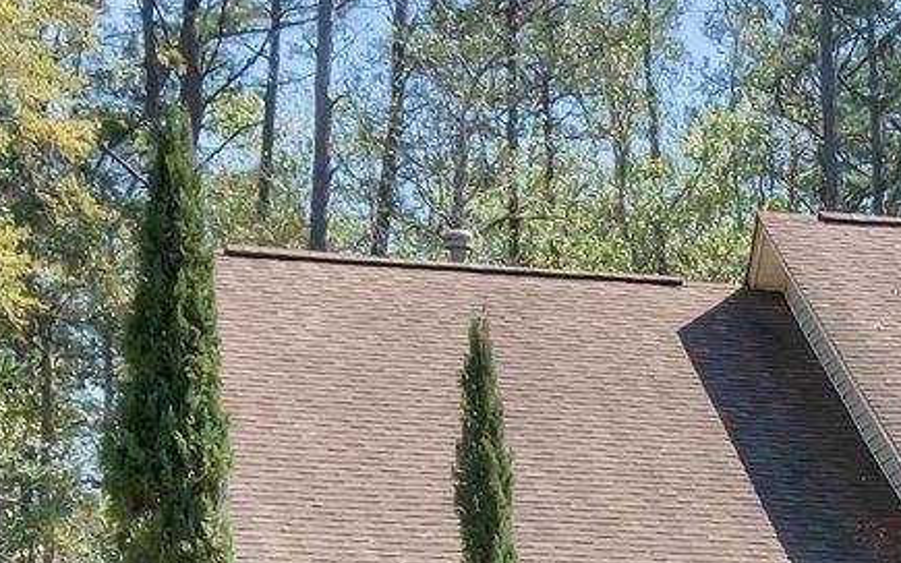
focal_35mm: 144
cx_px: 1750
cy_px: 1015
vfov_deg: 8.7
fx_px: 3536
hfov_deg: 12.8
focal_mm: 20
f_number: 8
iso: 320
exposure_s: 1/480
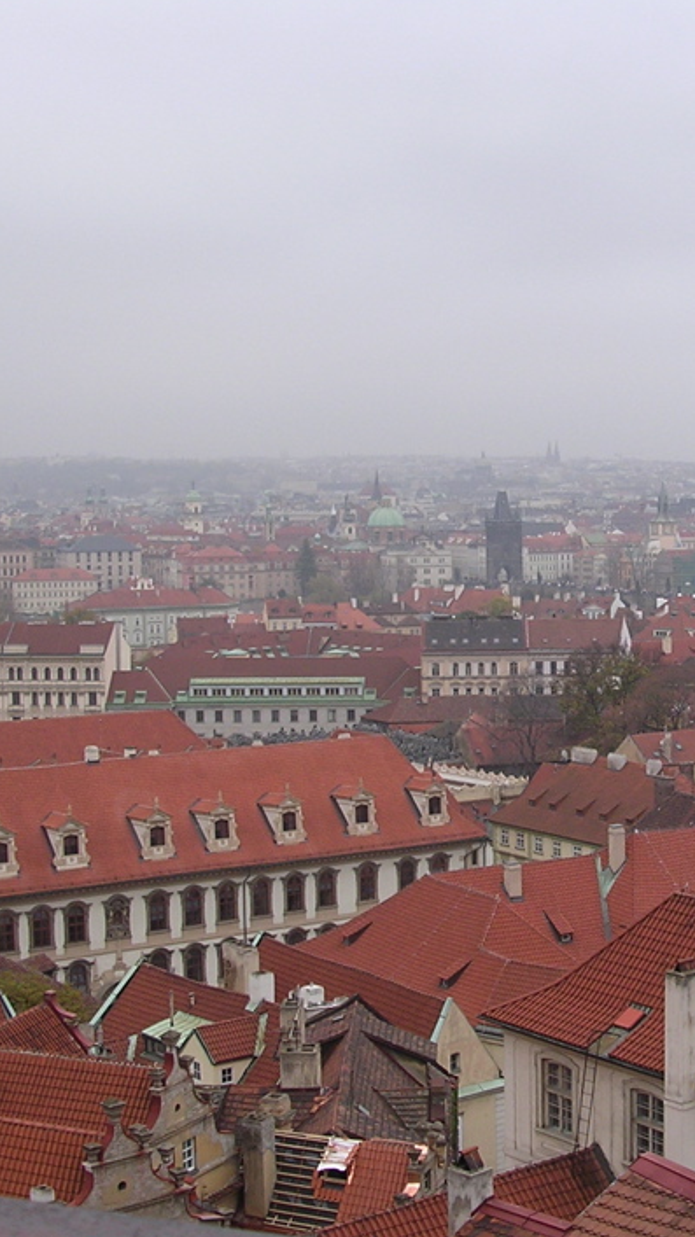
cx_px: 628
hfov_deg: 19.6
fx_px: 1968
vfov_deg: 34.9
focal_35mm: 60
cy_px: 633
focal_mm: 5.8
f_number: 2.8
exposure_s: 1/276
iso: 100
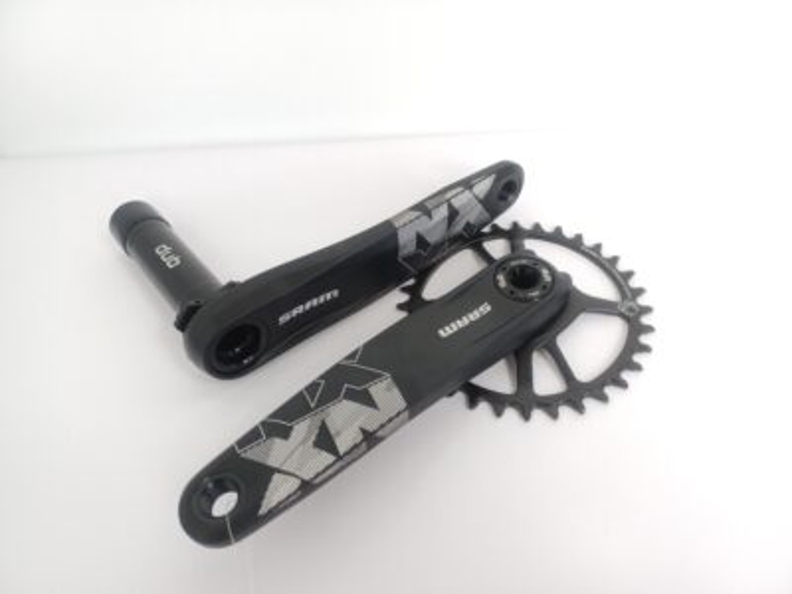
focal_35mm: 25
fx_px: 572
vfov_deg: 54.9
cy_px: 297
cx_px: 396
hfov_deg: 69.4
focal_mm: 4.6
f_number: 1.8
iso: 400
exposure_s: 1/33.3
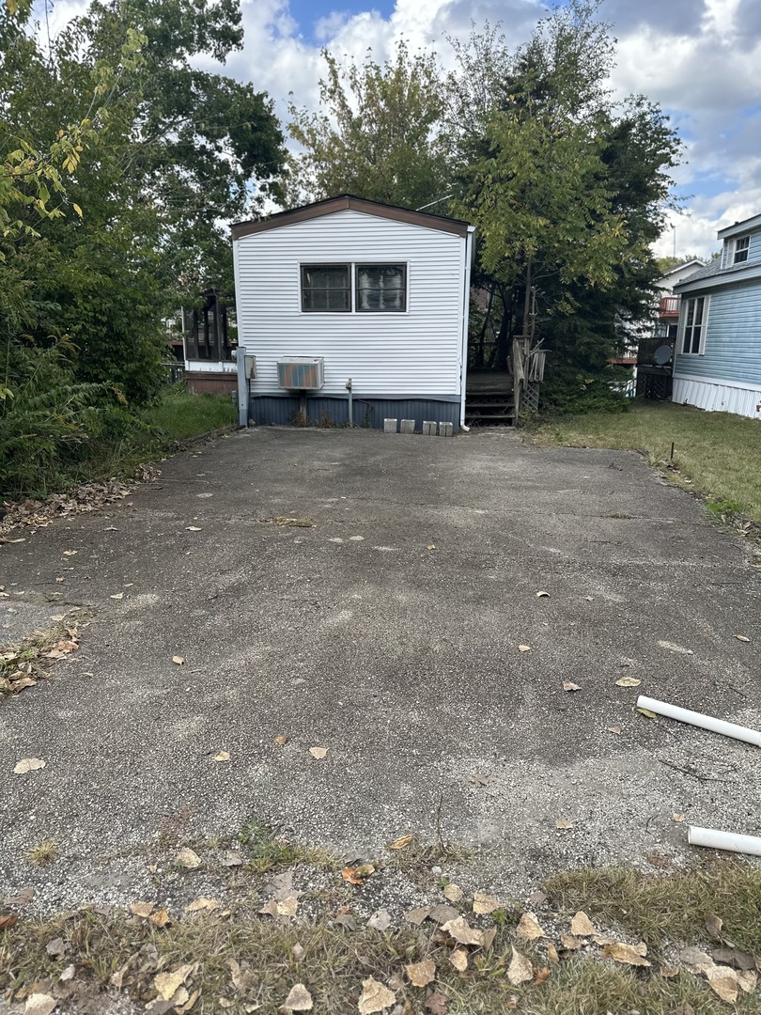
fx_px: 703
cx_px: 380
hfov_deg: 56.8
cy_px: 508
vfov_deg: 71.6
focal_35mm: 24
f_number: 1.78
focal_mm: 6.86
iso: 80
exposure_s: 1/2203
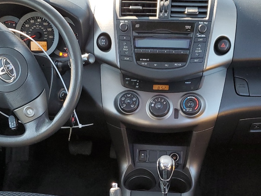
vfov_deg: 23.5
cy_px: 189
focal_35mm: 60
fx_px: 452
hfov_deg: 32.1
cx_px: 146
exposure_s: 1/120
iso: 73
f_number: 1.5
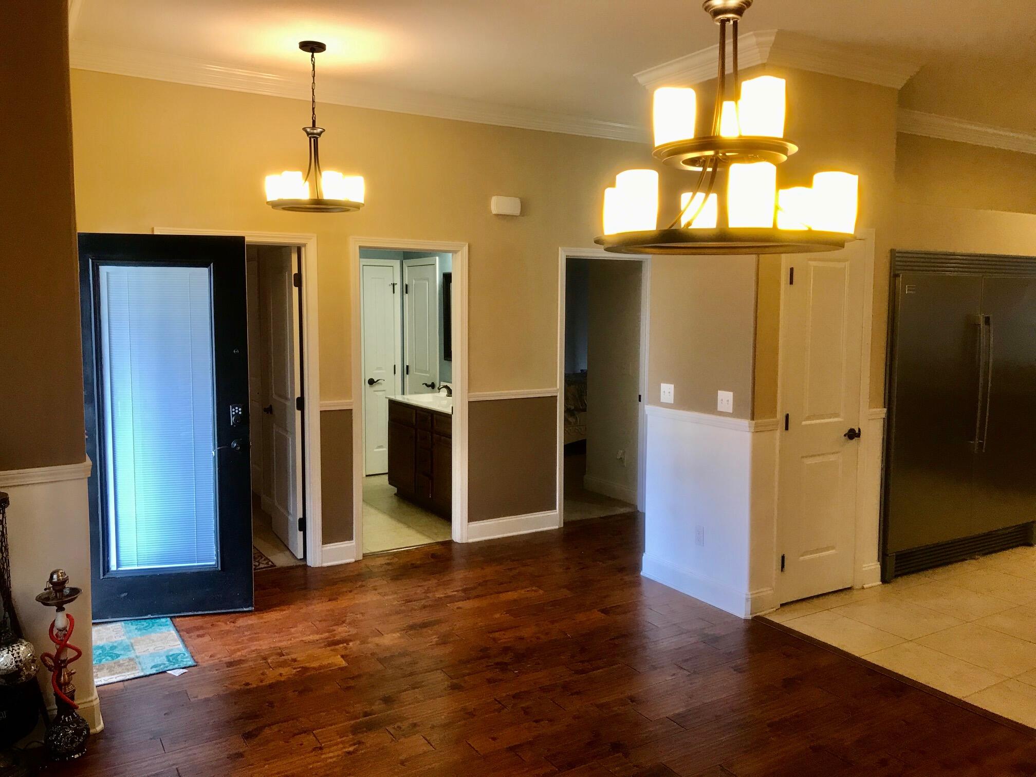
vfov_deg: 49.7
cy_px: 388
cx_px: 518
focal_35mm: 28
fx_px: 838
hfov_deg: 63.4
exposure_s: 1/30
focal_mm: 3.99
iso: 25
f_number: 1.8
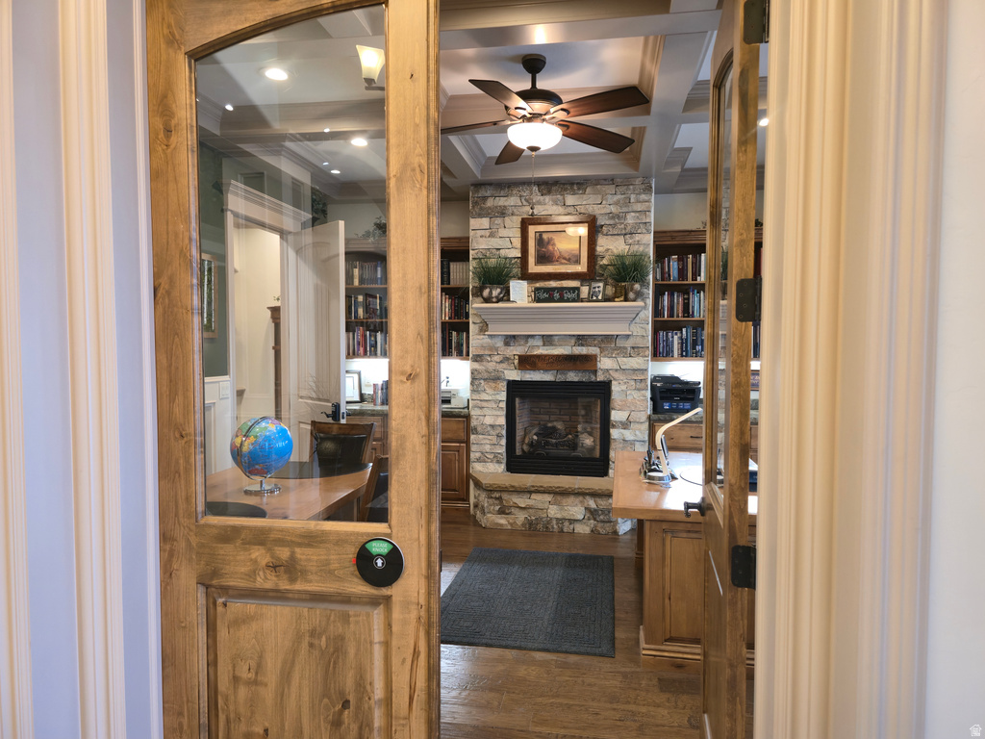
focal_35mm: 23
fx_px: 654
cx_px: 492
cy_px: 370
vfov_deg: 58.9
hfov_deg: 73.9
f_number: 1.7
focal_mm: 6.3
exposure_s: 1/60
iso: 160
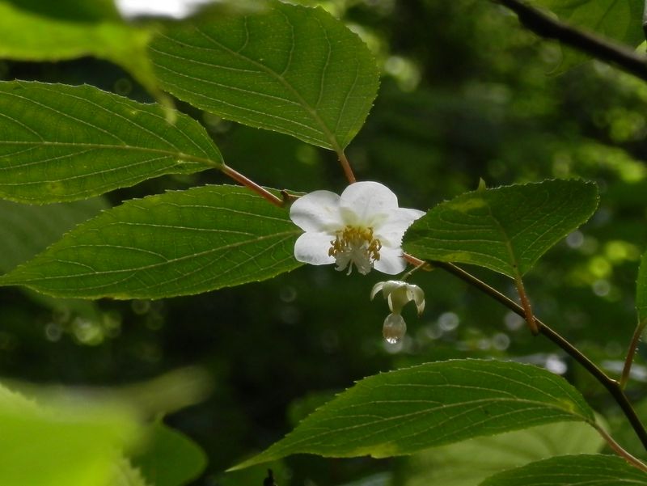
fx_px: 3161
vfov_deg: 8.8
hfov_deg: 11.7
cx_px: 324
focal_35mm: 169
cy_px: 243
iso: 200
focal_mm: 30.2
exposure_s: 1/125
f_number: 5.7
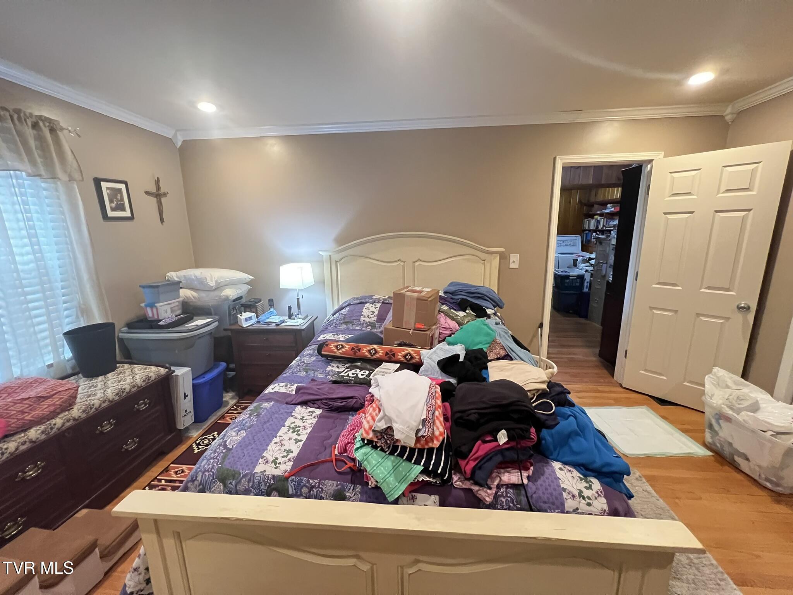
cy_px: 298
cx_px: 396
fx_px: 298
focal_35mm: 13
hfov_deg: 106.2
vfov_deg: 89.9
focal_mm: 1.57
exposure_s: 1/60
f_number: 1.8
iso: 1000
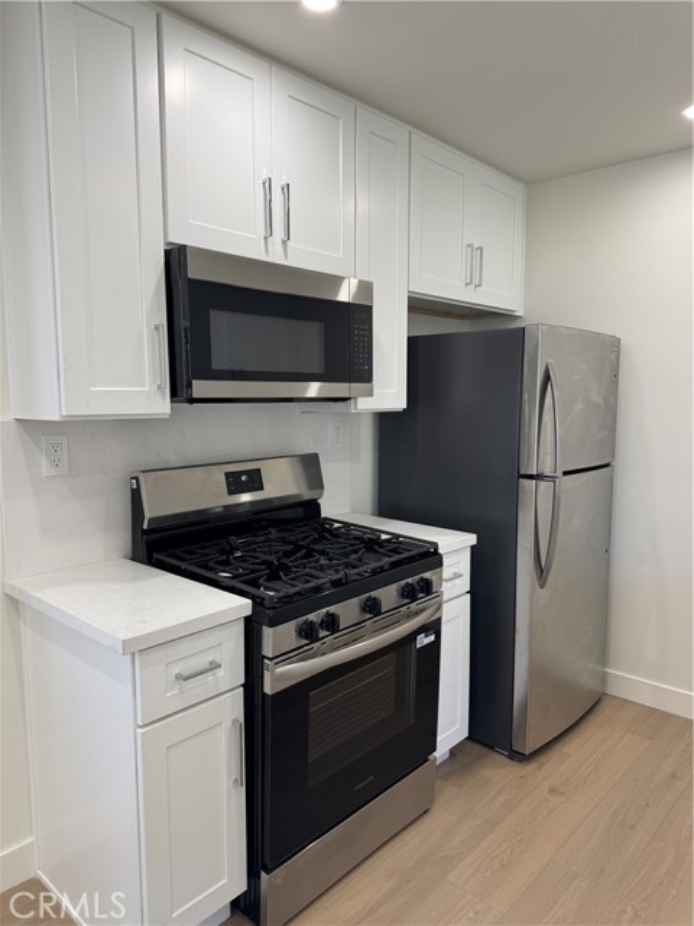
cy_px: 463
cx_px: 347
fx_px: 642
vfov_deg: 71.6
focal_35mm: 24
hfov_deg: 56.8
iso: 100
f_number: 1.78
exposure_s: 1/121
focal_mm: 6.76
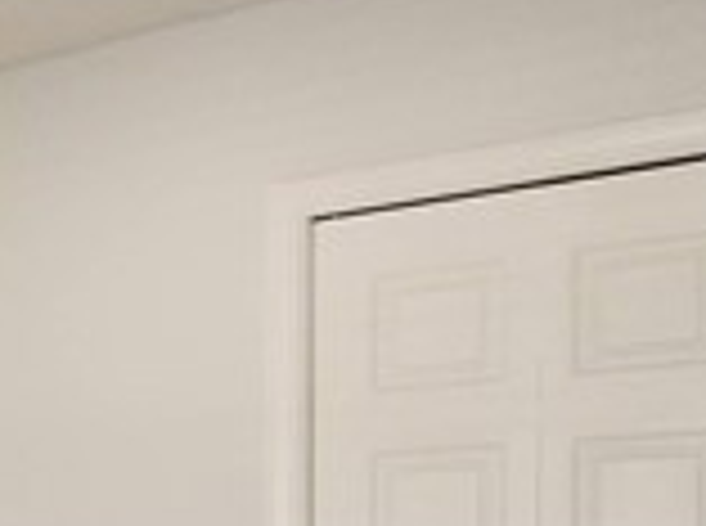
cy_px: 652
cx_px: -522
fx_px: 1730
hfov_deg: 18.6
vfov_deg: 16.5
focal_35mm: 85
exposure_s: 1/60
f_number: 2.2
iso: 160
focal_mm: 1.8
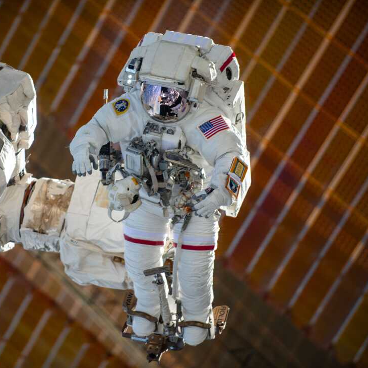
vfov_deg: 6.8
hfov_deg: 6.8
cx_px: 109
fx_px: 3079
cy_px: 184
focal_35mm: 256
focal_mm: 200
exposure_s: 1/1250
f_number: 2.8
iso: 64
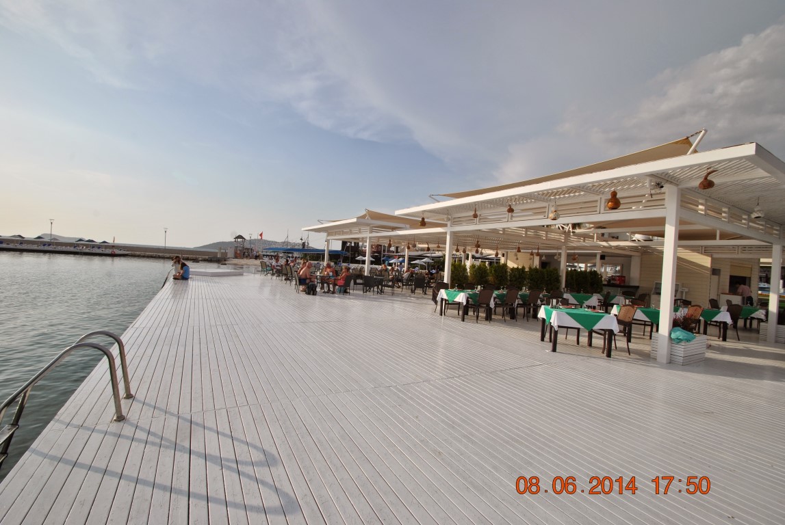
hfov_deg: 100.3
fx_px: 327
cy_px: 262
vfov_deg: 77.5
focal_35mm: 15
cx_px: 392
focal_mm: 10
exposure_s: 1/400
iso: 100
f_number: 10
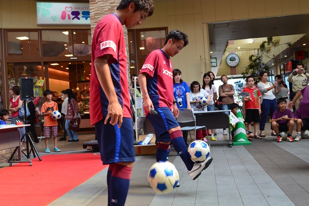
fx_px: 317
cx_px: 151
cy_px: 102
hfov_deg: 51.9
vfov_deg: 35.9
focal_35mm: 37
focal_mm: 24
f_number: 10
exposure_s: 1/60
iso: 360
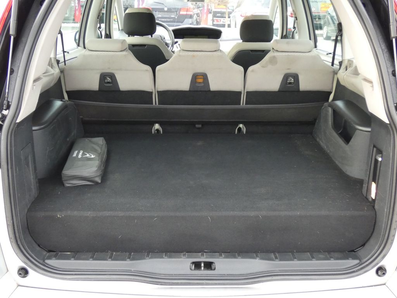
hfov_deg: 49.0
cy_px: 149
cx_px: 198
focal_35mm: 38
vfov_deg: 37.7
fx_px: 436
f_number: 3.5
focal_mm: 6.8
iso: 640
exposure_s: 1/80
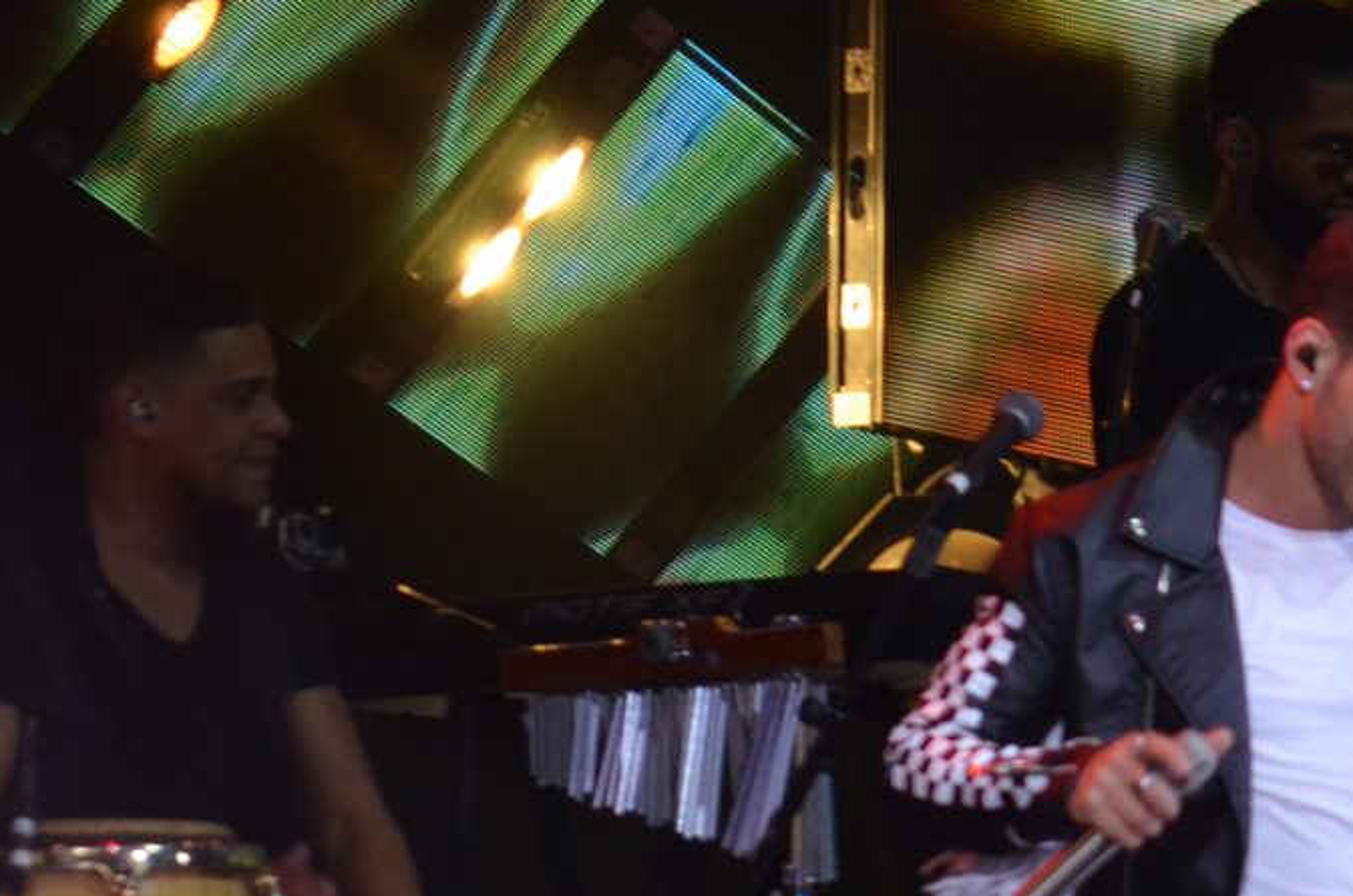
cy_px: 1087
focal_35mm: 730
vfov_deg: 1.9
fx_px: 27384
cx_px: 1510
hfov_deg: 2.8
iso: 800
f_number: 5.3
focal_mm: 160
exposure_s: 1/125
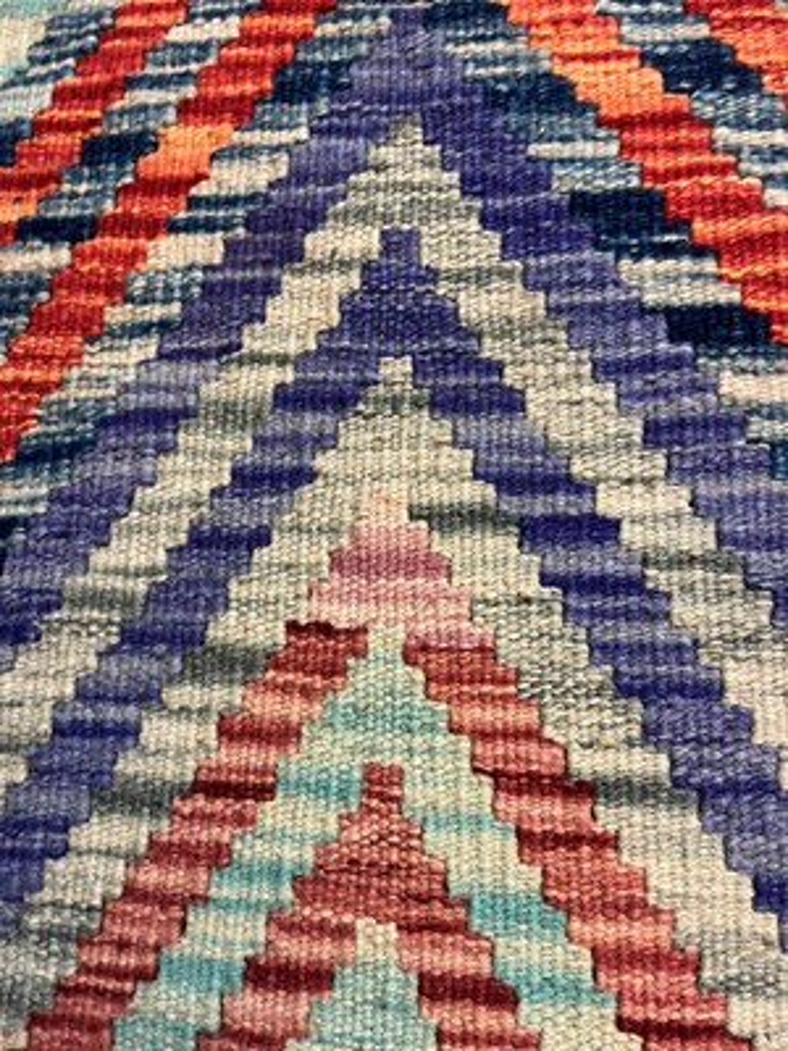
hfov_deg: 53.1
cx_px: 394
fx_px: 789
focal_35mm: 26
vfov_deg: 67.3
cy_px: 526
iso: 200
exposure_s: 1/50
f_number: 1.6
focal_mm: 5.1
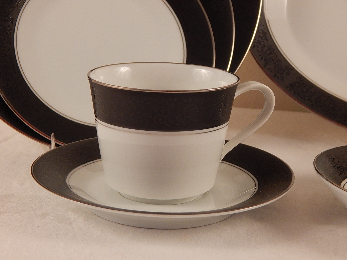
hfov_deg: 26.0
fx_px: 752
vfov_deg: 19.6
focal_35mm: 75
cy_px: 130
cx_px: 174
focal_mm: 13.5
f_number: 4.2
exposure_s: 1/125
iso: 400
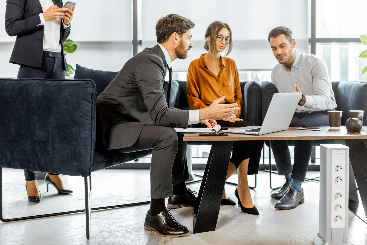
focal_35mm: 35
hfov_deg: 54.4
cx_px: 184
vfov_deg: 37.9
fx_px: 357
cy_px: 122
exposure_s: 1/160
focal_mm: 35
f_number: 2.2
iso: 500
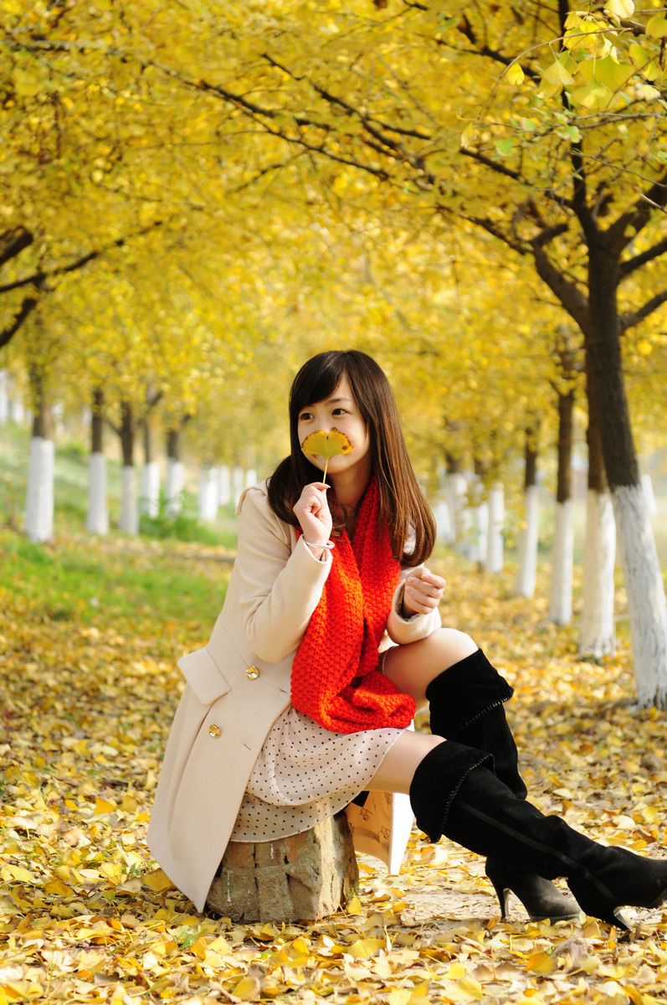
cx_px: 334
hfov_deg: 13.0
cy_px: 502
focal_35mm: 105
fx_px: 2926
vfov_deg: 19.5
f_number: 3.5
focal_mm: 70
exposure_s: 1/60
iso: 200
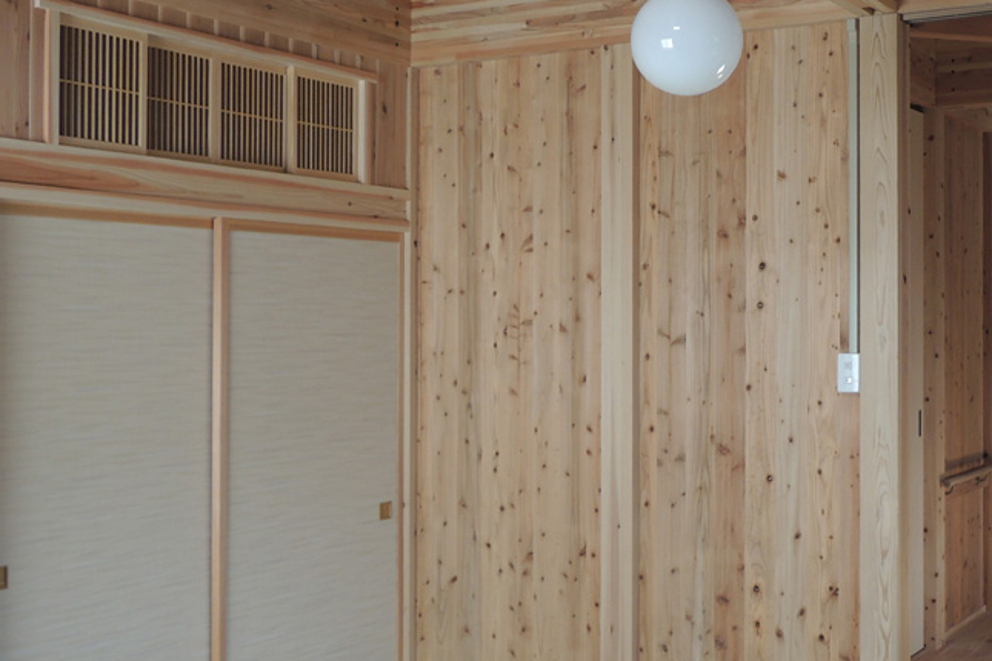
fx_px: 1405
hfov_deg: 38.0
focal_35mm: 51
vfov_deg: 26.3
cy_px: 211
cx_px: 731
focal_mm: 5
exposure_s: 1/50
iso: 100
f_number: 2.8
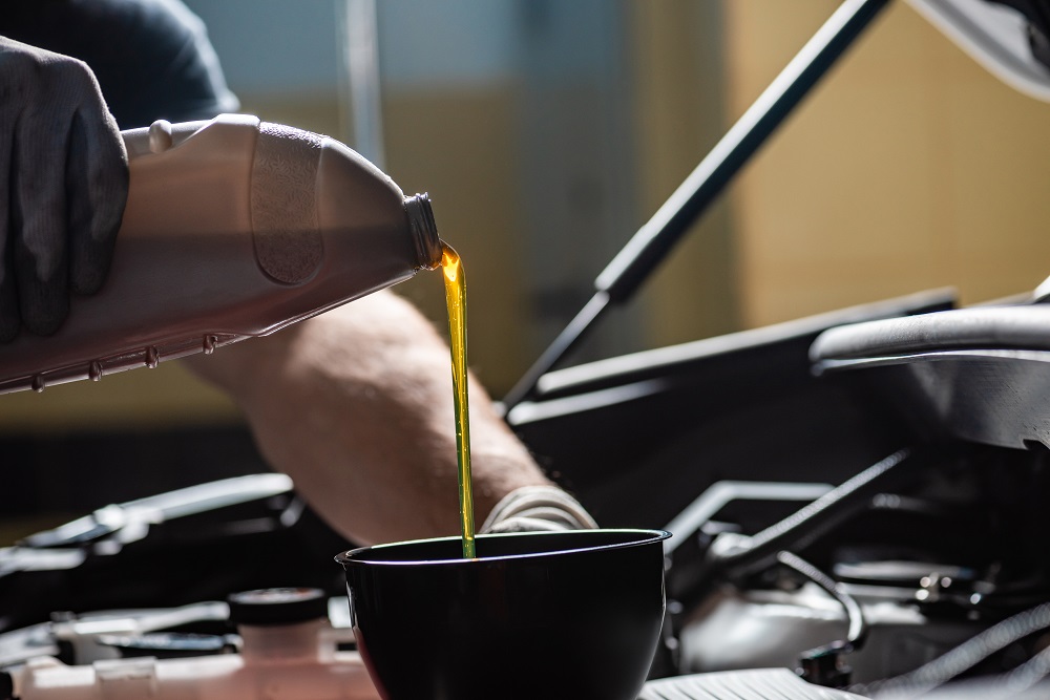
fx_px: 3063
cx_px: 525
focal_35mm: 105
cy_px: 350
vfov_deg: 13.0
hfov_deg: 19.5
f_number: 8
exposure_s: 1/200
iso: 100
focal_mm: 105
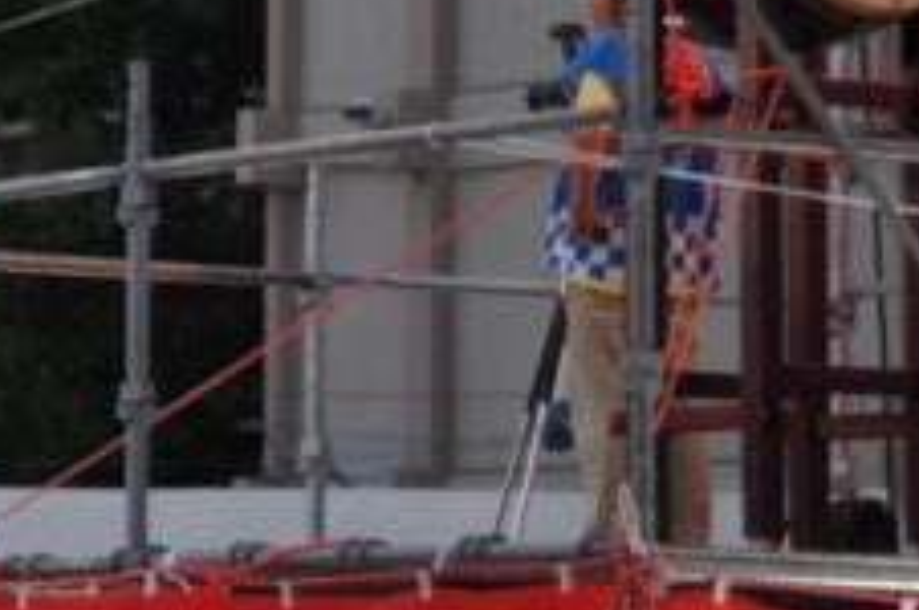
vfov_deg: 6.0
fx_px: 5786
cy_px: 148
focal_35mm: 227
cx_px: -642
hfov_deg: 8.8
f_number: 1.8
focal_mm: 50
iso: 200
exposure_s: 1/160
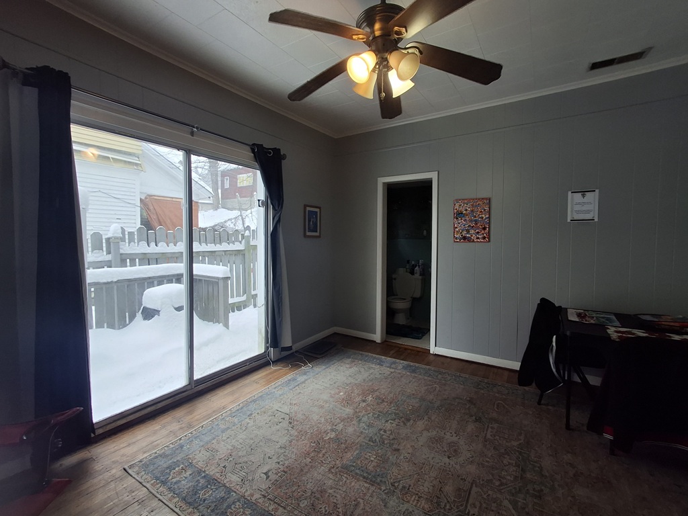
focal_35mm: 16
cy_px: 258
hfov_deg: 94.5
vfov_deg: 78.1
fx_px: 318
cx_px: 344
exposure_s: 1/60
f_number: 2.2
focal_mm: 1.64
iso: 40
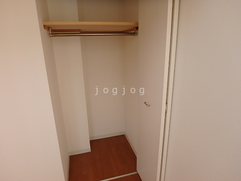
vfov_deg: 63.4
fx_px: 146
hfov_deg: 79.0
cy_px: 90
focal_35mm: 21
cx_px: 120
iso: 250
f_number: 3.5
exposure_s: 1/30
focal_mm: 3.7
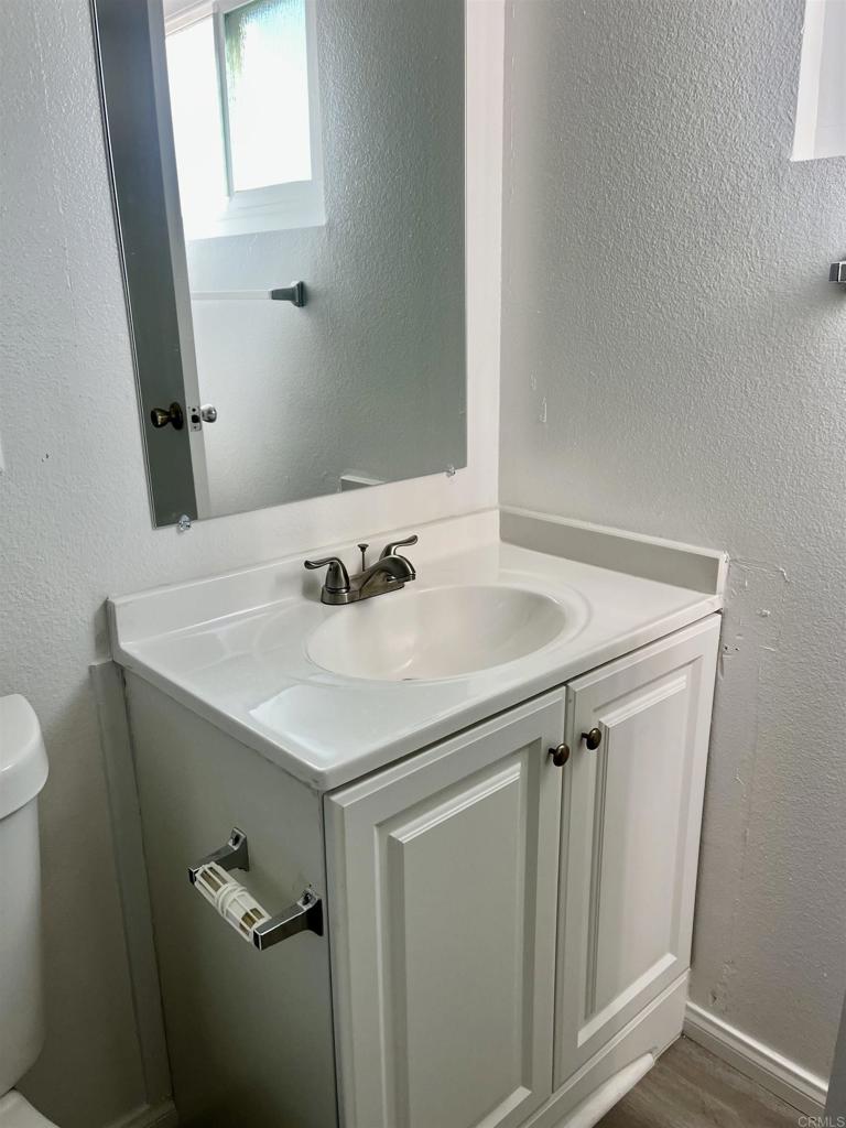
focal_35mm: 26
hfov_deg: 53.1
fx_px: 847
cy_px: 564
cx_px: 423
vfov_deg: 67.3
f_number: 1.6
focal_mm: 5.1
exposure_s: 1/121
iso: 80
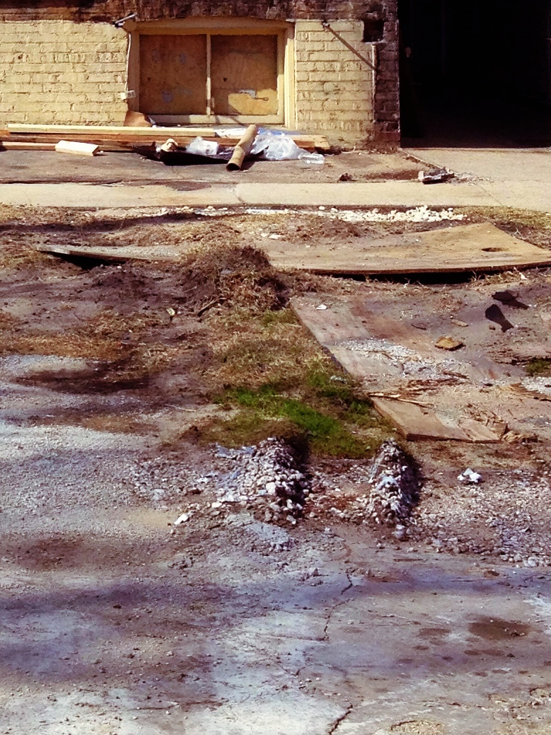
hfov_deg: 13.1
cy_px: -50
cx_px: -105
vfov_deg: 17.4
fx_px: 2335
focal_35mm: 110
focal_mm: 4.28
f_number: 2.4
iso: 50
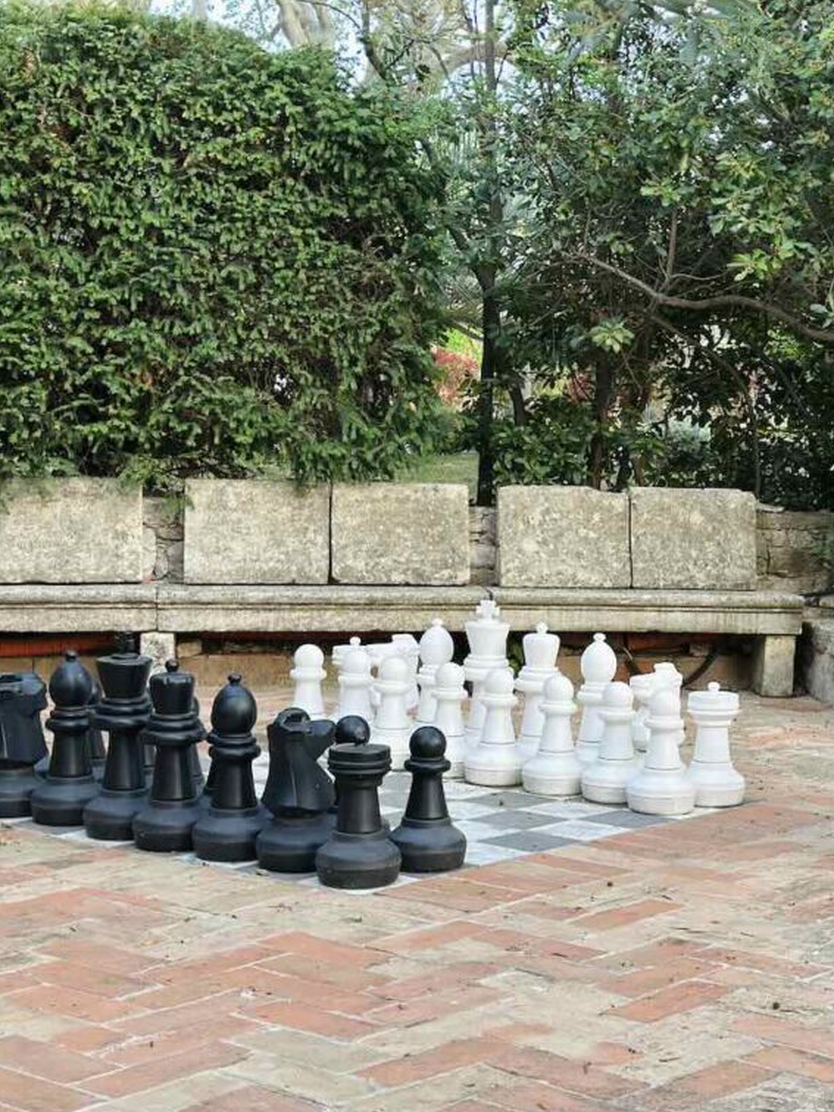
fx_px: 2088
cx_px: 656
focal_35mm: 65
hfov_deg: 22.3
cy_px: 560
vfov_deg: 29.8
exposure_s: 1/93
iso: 125
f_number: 1.78
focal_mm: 6.86
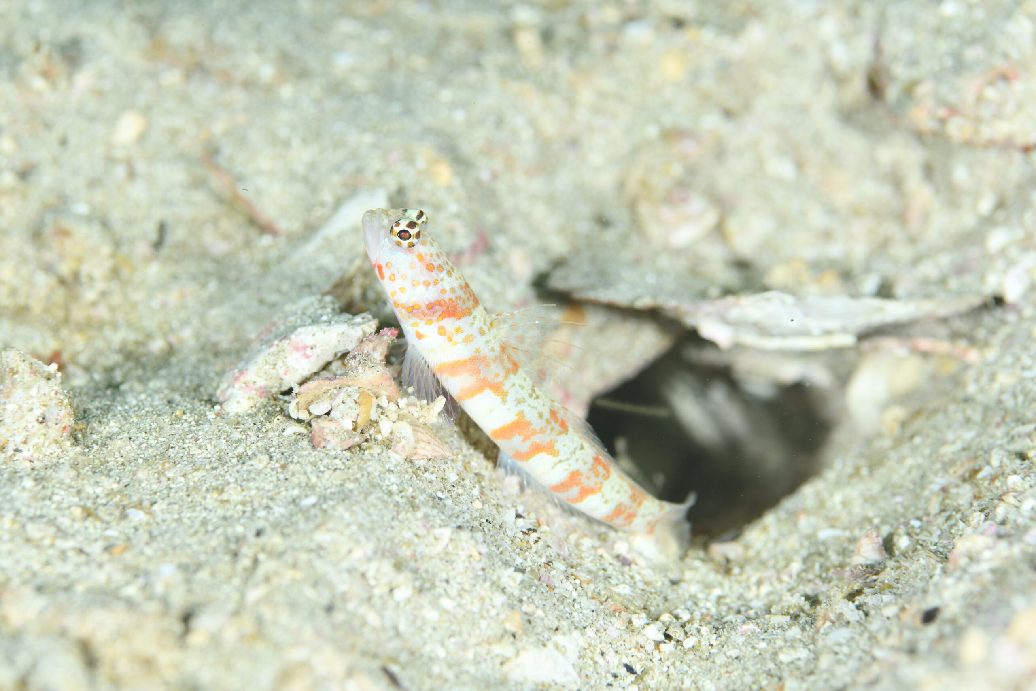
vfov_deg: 13.0
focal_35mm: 105
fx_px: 3022
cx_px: 518
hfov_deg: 19.5
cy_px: 346
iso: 100
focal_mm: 105
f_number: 9
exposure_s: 1/250
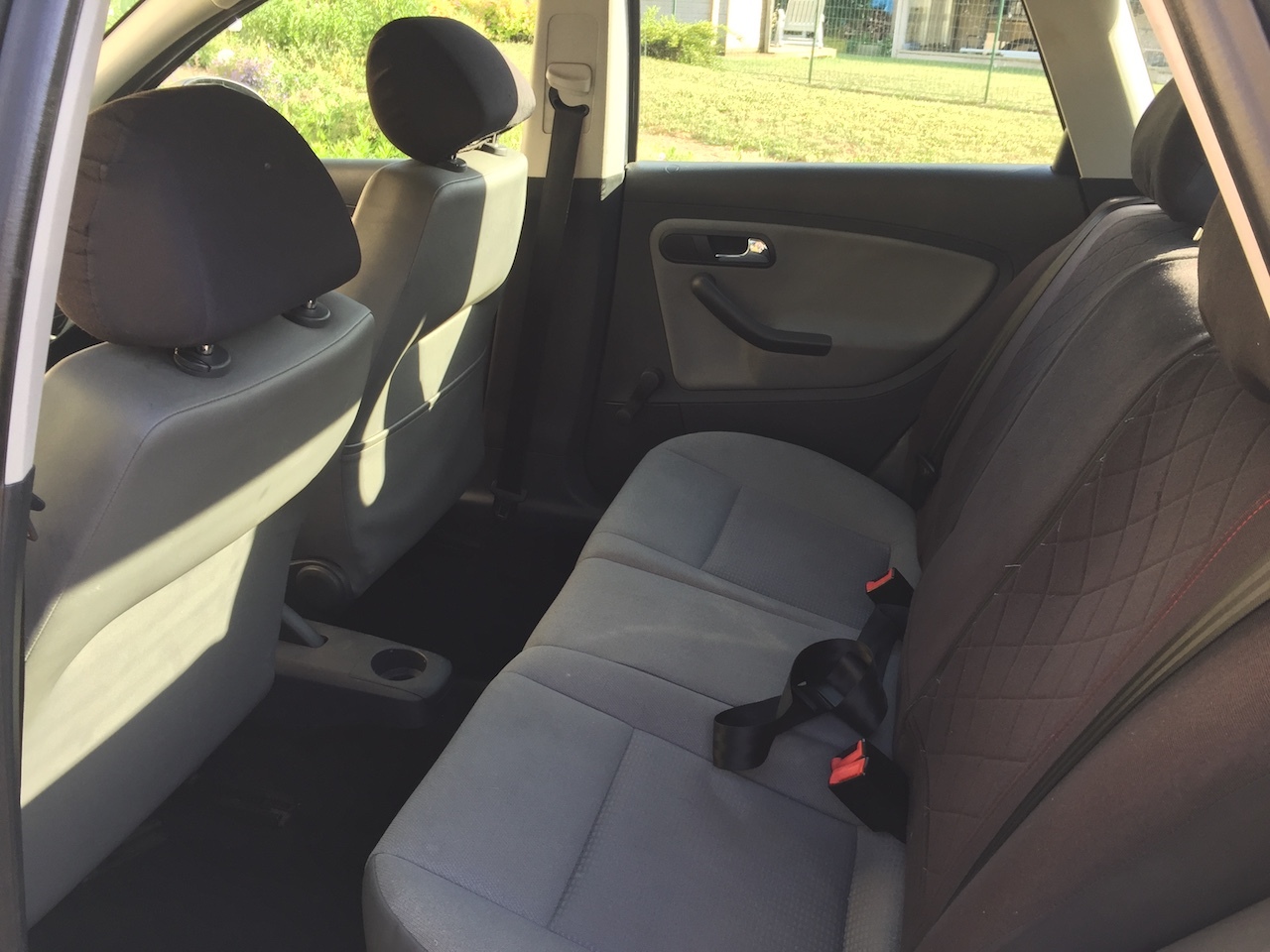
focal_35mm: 29
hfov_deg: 61.7
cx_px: 635
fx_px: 1064
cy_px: 476
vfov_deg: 48.2
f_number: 2.2
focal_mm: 4.15
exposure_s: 1/100
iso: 40
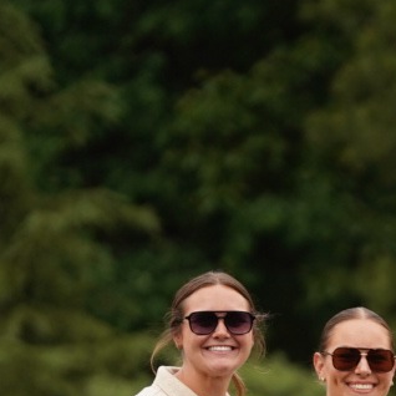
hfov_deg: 2.8
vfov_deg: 2.8
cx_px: 797
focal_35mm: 614
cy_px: 603
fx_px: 7947
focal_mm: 142
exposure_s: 1/2500
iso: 640
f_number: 3.2
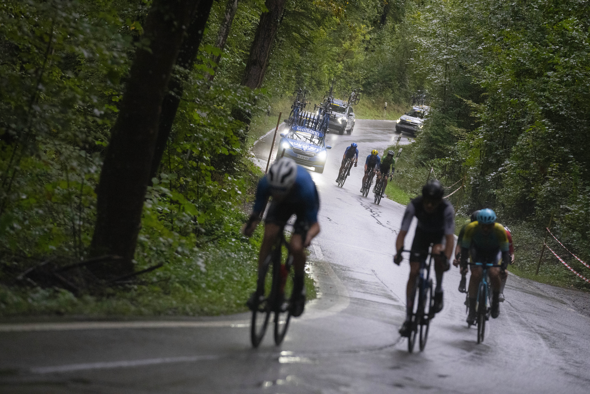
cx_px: 295
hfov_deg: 12.3
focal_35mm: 167
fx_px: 2737
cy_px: 197
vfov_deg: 8.2
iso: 12800
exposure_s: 1/1600
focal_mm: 167
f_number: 4
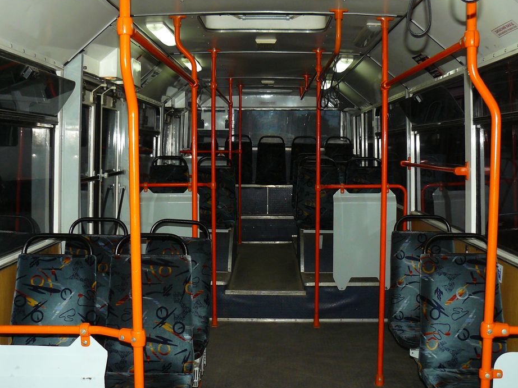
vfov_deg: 35.9
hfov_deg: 46.8
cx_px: 251
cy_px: 190
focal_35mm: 40
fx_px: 598
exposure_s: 1/80
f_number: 2.8
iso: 200
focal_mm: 6
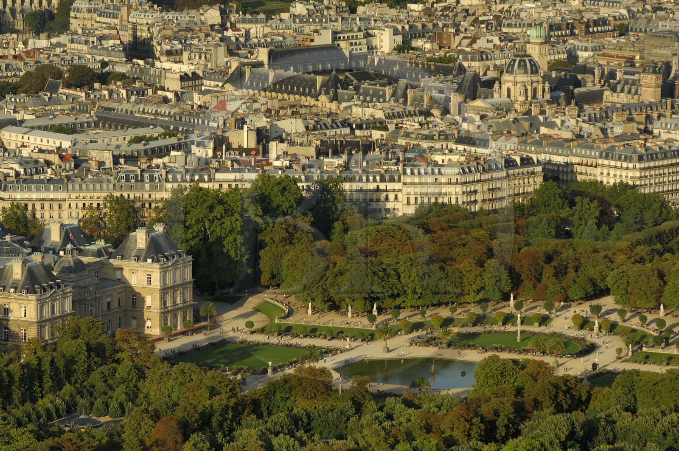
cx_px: 340
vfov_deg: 6.5
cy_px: 226
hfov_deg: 9.8
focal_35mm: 210
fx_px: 3955
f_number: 4.8
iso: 100
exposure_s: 1/500
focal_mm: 140
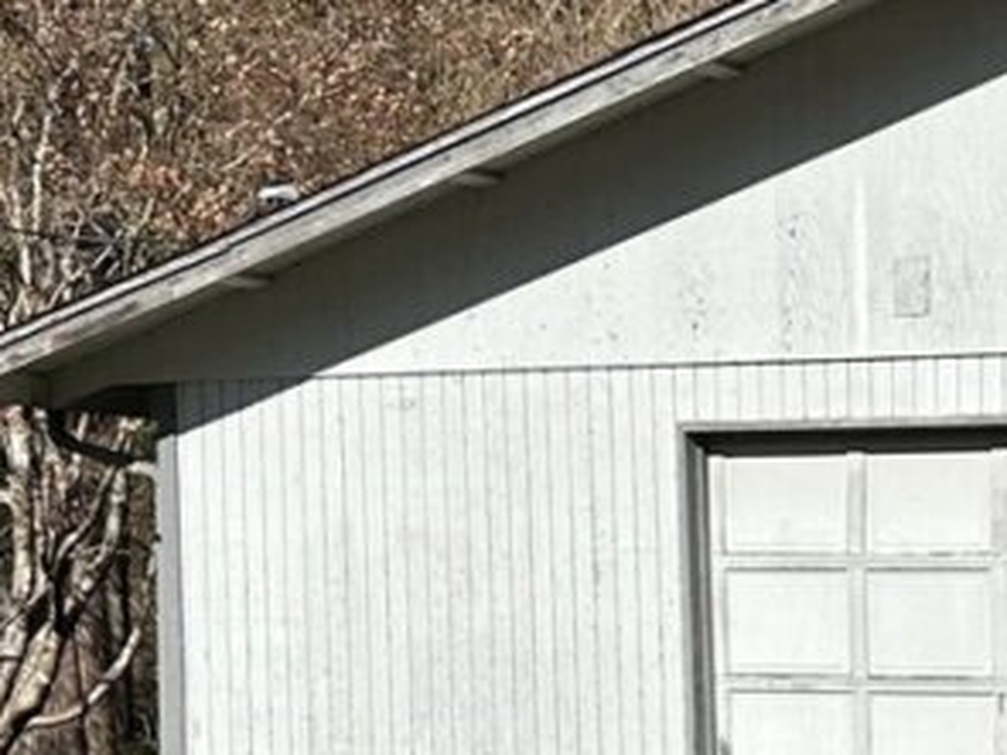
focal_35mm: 114
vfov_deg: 12.7
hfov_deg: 15.9
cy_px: 861
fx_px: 3315
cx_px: 1488
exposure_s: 1/6211
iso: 80
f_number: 1.78
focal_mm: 6.86
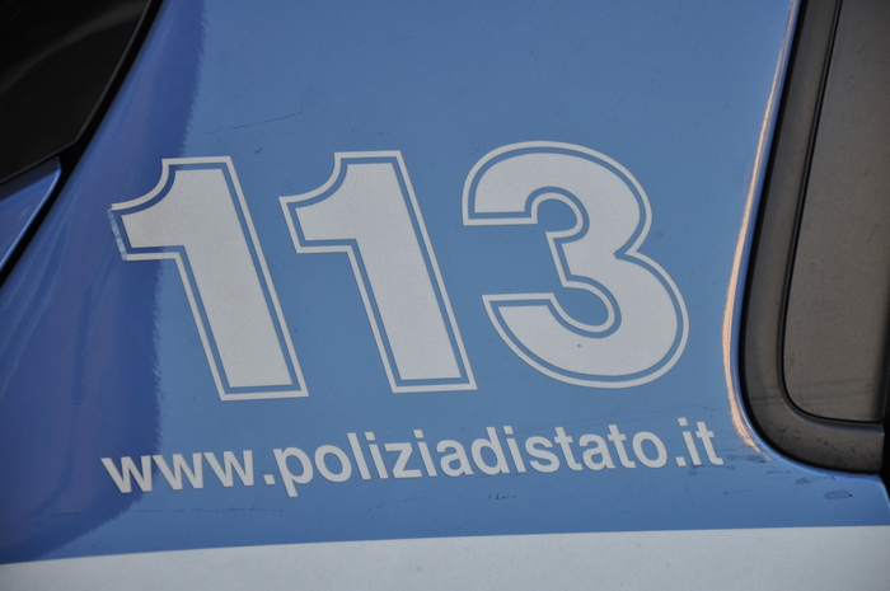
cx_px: 445
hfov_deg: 13.1
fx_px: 3889
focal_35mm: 158
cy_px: 296
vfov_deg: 8.7
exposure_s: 1/125
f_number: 5.6
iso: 400
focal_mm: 105
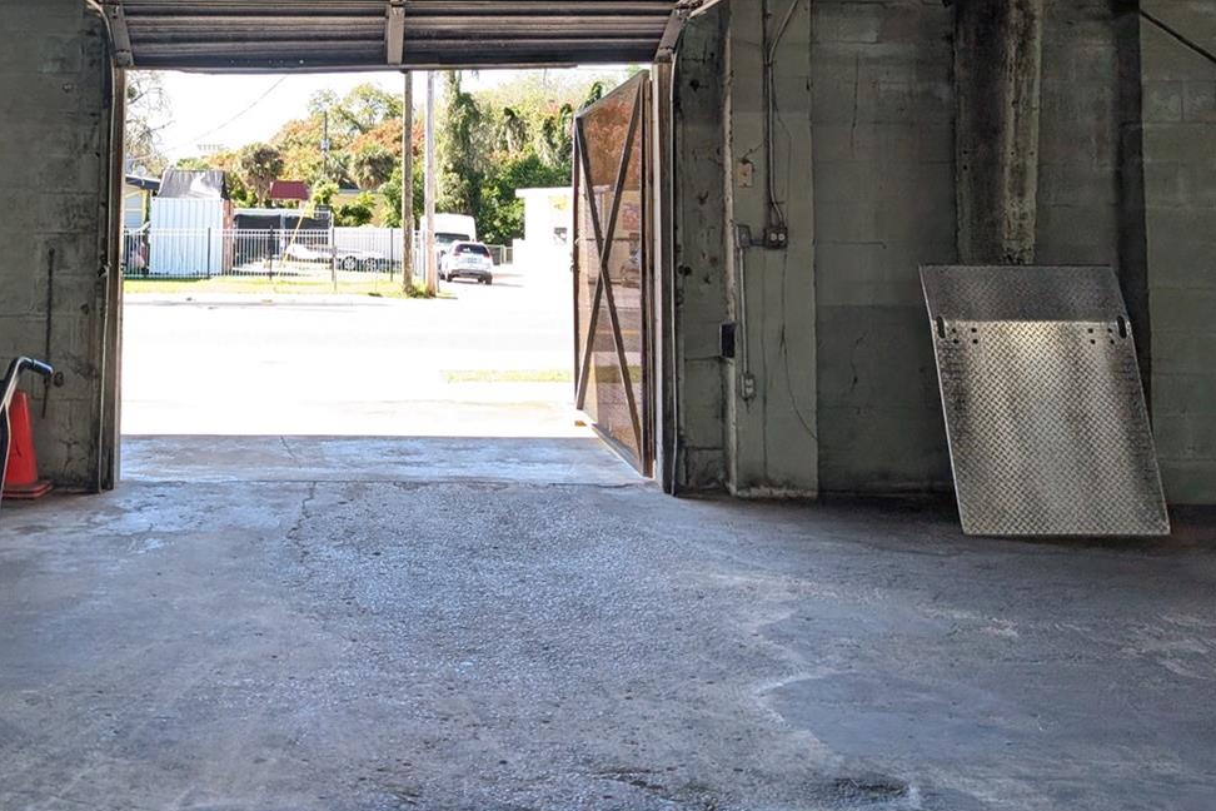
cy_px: 129
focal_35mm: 41
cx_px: 354
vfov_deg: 31.5
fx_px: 1385
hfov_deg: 46.2
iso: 20
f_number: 1.68
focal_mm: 6.9
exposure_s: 1/120
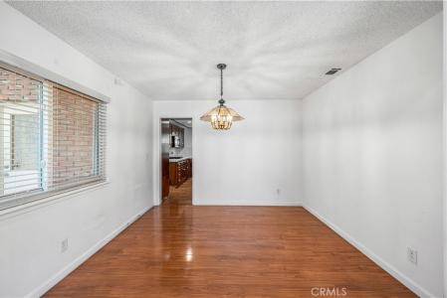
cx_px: 224
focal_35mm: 14
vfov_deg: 81.3
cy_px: 149
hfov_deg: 104.2
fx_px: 174
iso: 800
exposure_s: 1/13
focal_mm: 14
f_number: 5
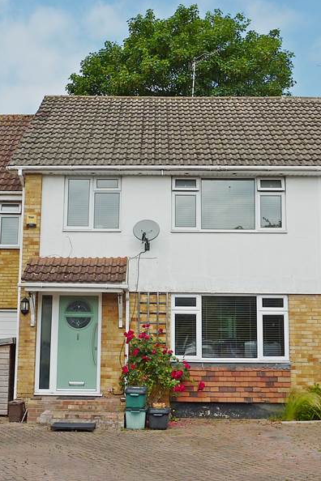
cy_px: 239
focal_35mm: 49
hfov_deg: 27.5
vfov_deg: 40.3
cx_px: 139
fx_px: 655
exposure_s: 1/500
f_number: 5
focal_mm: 5.7
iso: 80
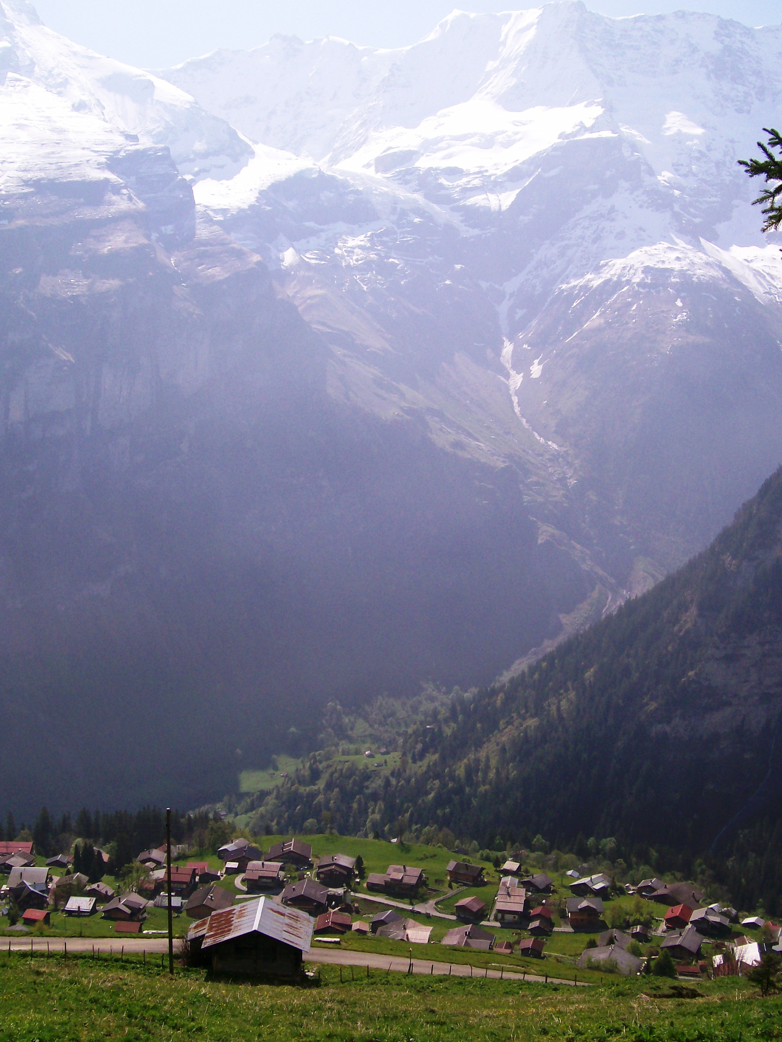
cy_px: 516
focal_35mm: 37
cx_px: 391
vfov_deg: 50.1
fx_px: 1114
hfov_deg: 38.7
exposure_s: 1/820
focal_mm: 6
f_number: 4.8
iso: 80
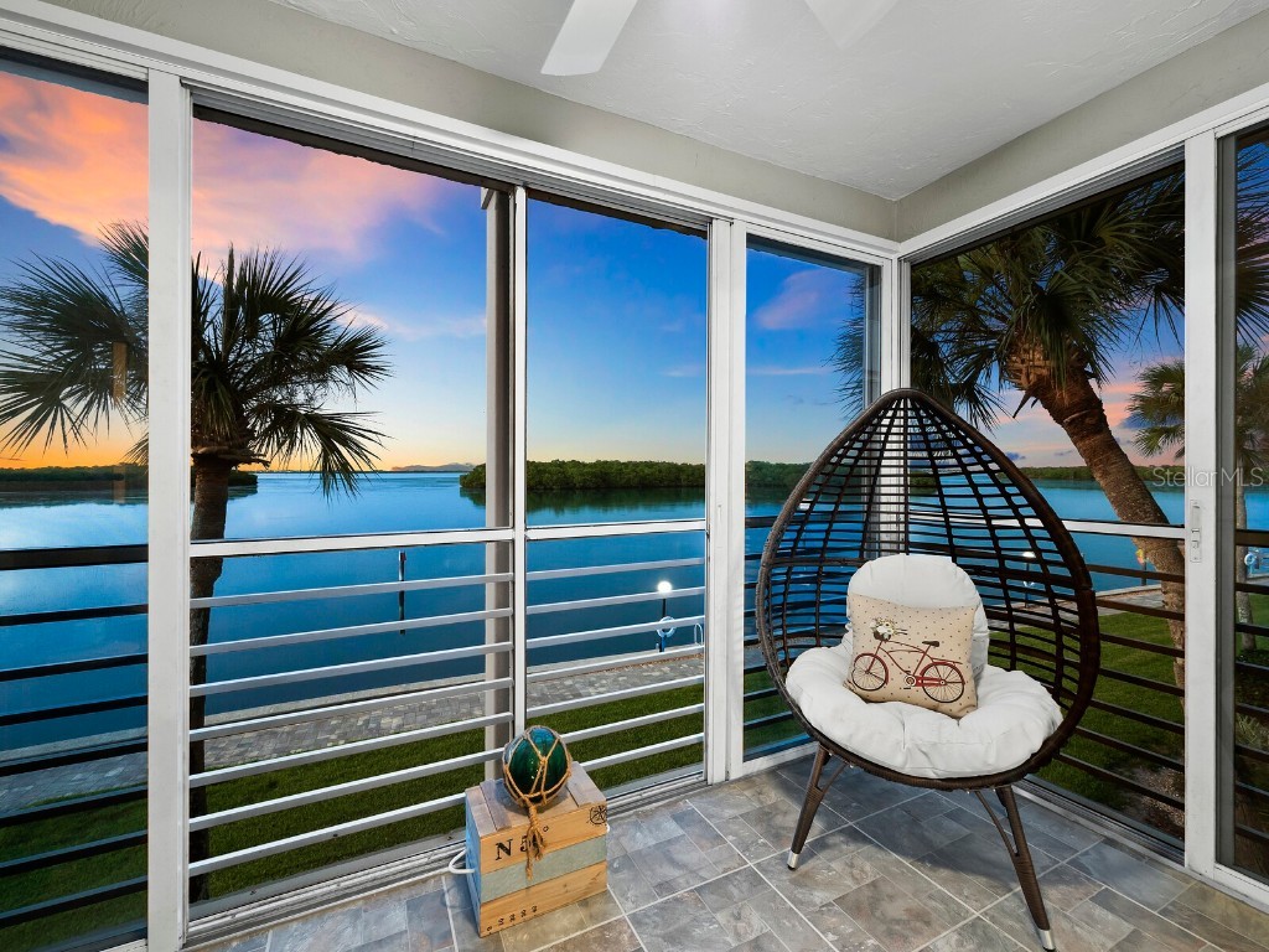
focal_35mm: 14
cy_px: 476
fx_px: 513
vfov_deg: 85.7
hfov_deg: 102.1
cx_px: 634
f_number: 9
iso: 400
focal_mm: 7
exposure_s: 3.2
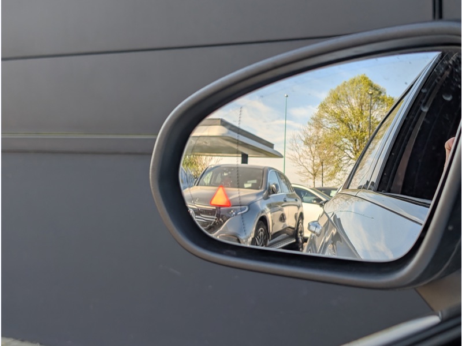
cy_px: 173
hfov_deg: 38.9
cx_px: 231
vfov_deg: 29.7
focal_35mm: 49
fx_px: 654
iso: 23
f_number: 1.68
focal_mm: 6.9
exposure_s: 1/452
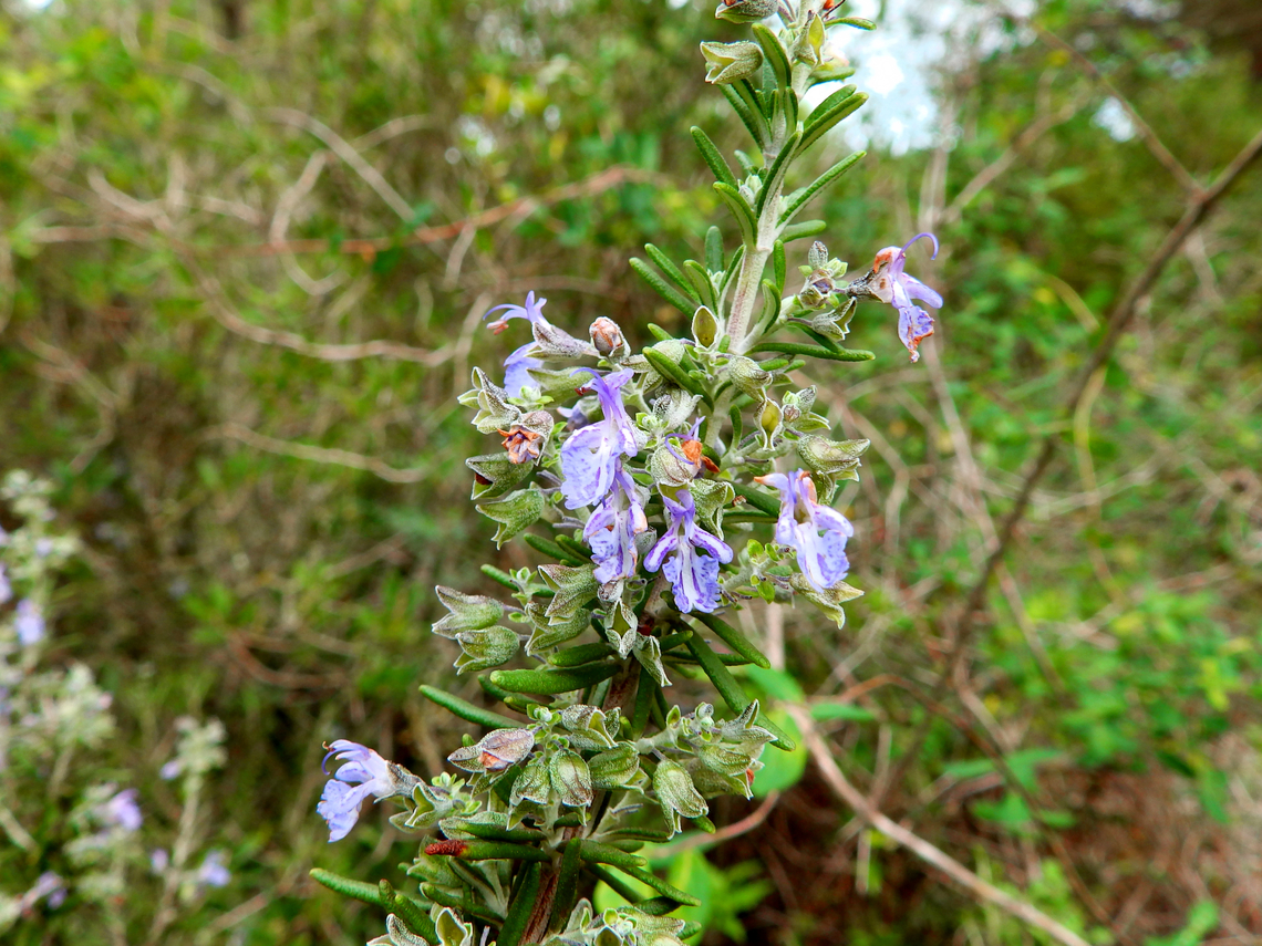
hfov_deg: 56.8
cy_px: 473
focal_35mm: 32
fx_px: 1167
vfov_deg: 44.2
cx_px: 631
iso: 80
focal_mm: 5.7
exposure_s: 1/80
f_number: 3.7
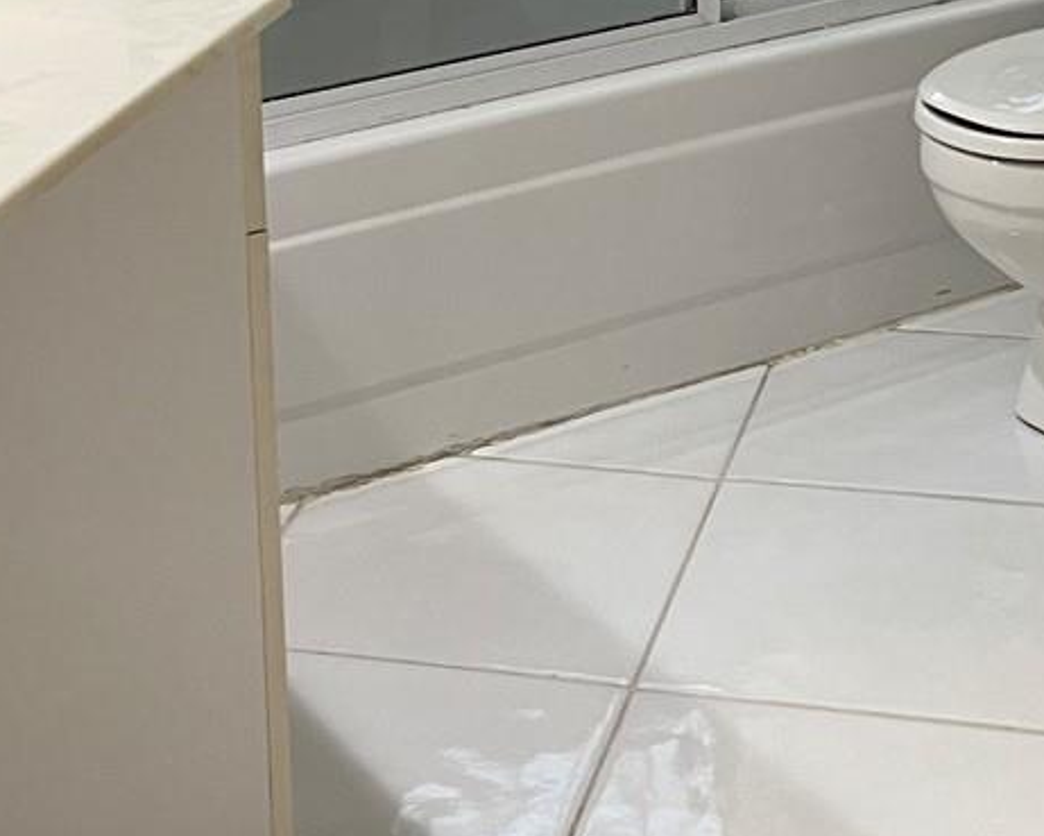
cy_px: -469
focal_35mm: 88
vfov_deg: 15.8
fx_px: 2720
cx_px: 625
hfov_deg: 21.7
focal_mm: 5.1
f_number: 1.6
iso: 100
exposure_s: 1/60
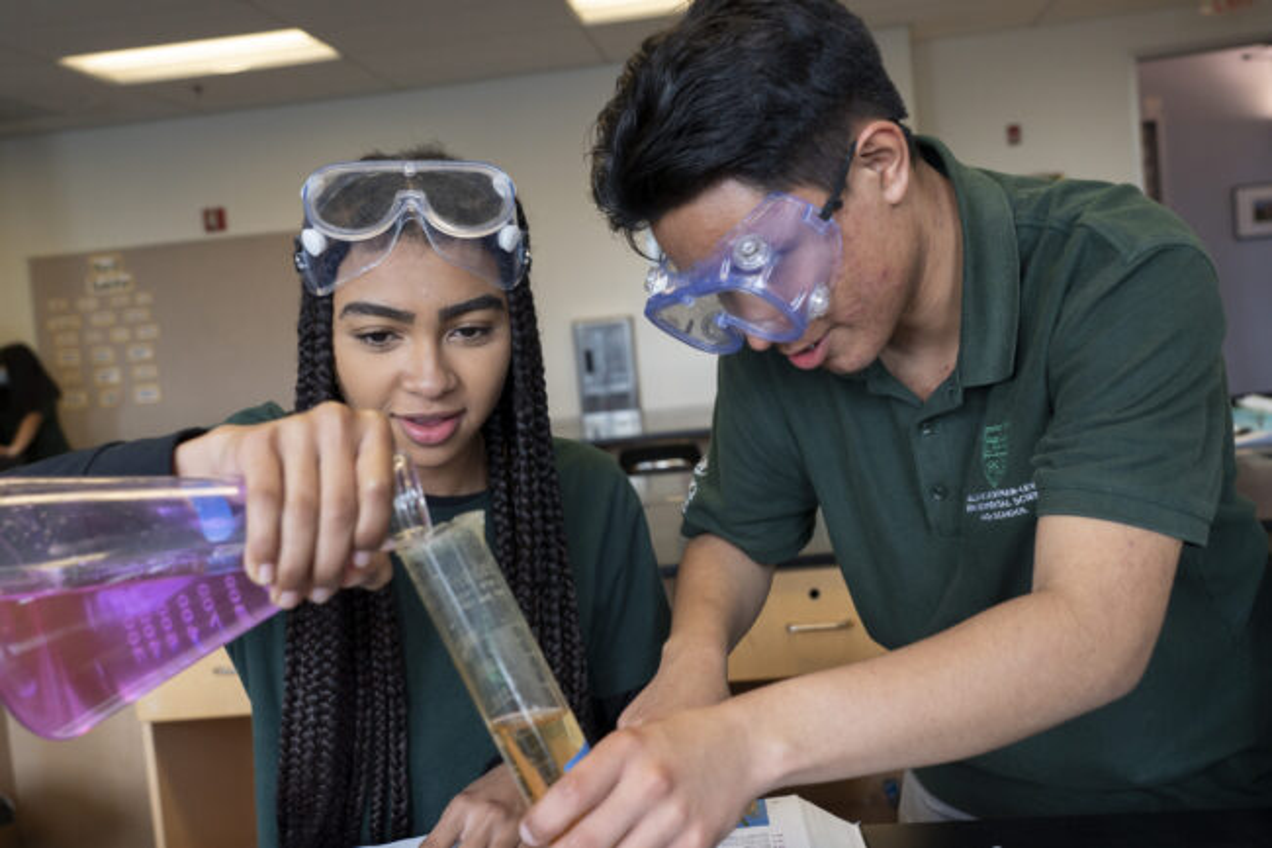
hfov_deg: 54.4
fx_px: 1236
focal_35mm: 35
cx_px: 636
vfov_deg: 37.8
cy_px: 424
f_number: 5
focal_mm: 35
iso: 2000
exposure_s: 1/250
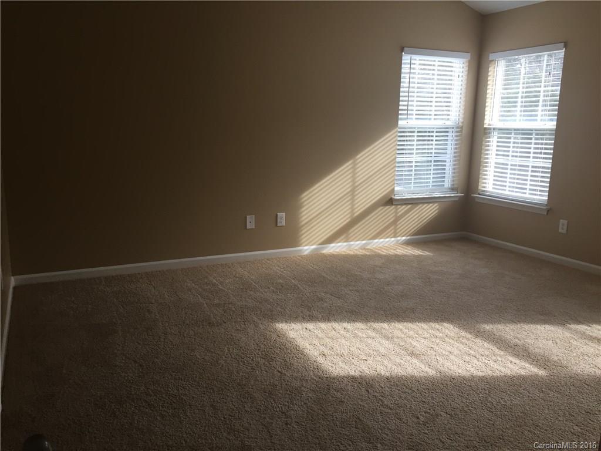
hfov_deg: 61.7
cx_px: 300
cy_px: 226
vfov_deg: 48.2
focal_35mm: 29
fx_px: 503
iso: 40
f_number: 2.2
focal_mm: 4.15
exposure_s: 1/120
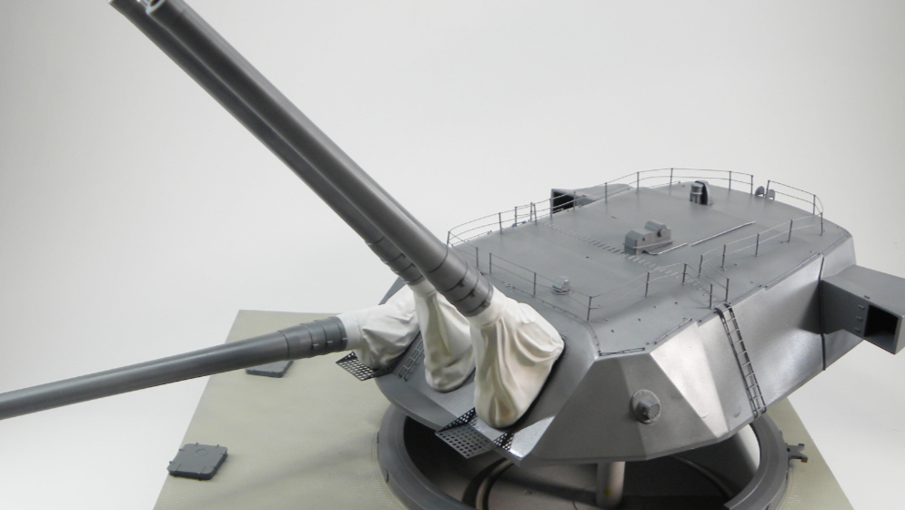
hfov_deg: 54.0
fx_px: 888
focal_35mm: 37
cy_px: 319
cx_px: 457
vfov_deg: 31.9
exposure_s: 1/84
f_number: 2.8
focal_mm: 5.9
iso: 64
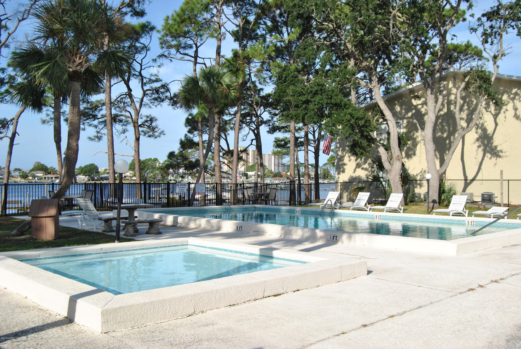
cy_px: 174
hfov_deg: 53.1
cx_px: 260
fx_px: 522
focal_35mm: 36
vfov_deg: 37.0
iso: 100
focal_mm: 24
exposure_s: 1/250
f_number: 8
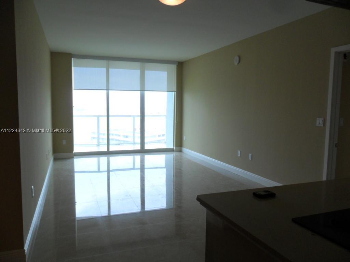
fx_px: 273
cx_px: 175
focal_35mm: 27
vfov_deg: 51.4
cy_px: 131
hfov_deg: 65.3
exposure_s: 1/90
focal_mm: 4.9
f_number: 3.5
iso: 100
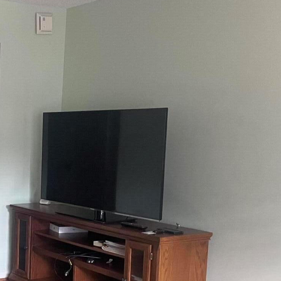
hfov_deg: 24.9
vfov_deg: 27.4
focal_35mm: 62
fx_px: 569
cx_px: -60
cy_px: 206
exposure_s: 1/60
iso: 250
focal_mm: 4.2
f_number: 1.6
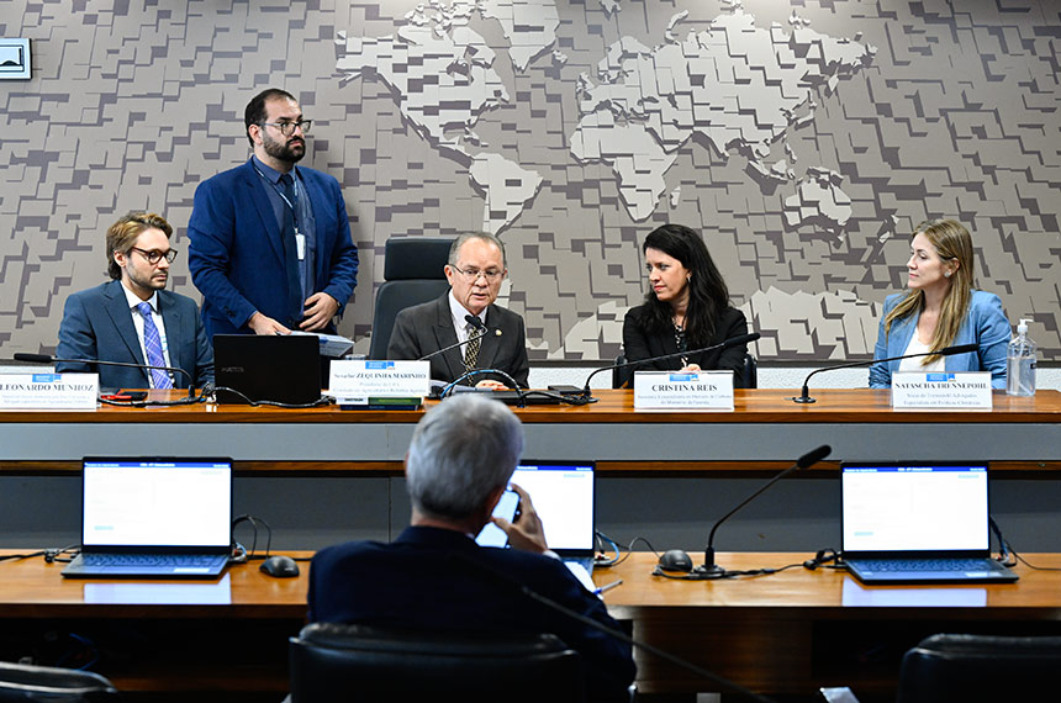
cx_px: 530
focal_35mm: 74
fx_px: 2177
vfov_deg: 18.4
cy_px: 352
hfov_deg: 27.4
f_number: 5
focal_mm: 74
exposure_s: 1/160
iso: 4000
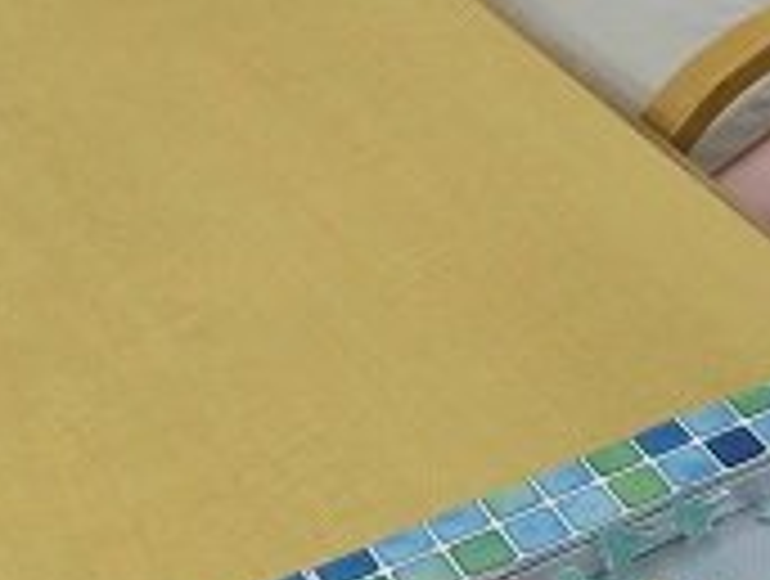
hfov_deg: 21.2
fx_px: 1872
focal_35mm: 84
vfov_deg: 17.6
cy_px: 319
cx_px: 991
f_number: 3.5
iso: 320
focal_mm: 4.5
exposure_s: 1/125
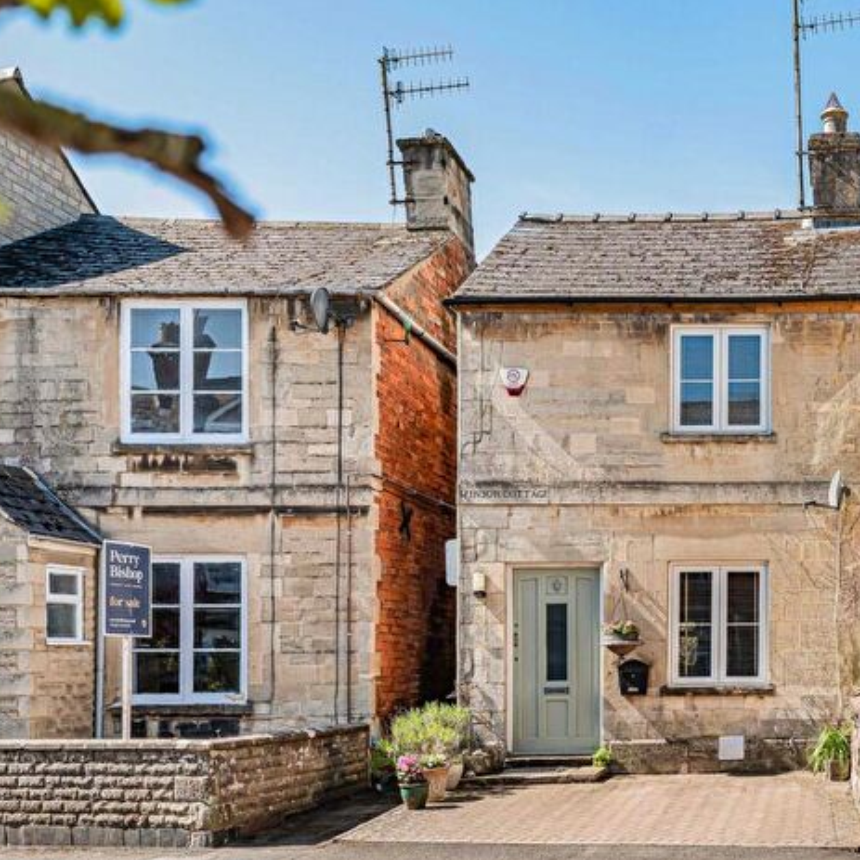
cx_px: 620
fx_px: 1265
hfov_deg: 36.9
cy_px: 430
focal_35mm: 45
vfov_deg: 37.6
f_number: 4
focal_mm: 35
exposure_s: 1/1600
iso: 400
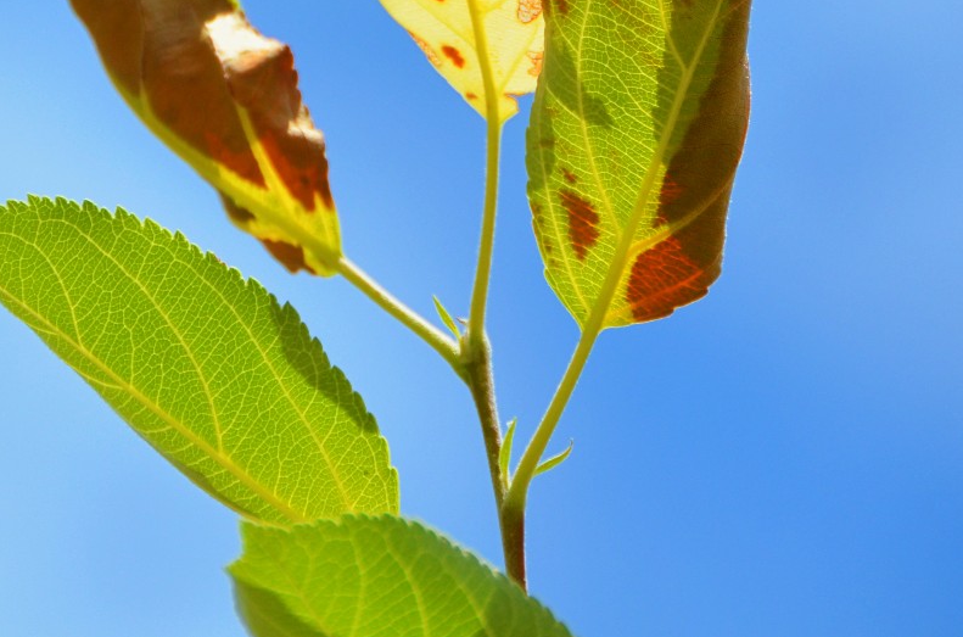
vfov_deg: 2.3
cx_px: 155
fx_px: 16195
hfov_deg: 3.4
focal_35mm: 607
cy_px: -5
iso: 320
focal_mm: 200
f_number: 5.6
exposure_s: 1/2000
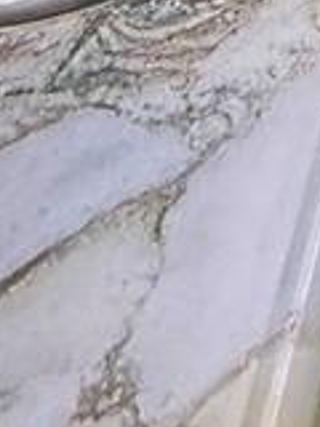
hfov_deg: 12.4
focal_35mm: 105
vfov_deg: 10.7
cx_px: 640
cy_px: -929
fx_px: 1294
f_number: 2.2
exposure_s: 1/126
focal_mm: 2.22
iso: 50
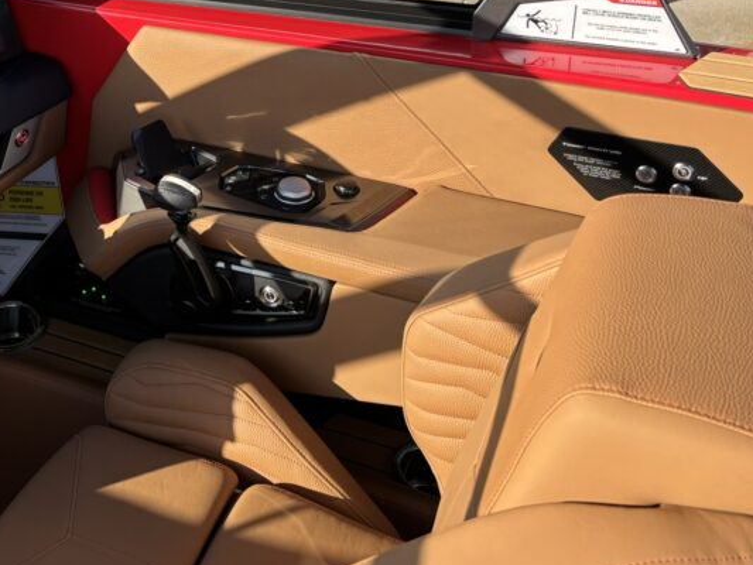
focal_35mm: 52
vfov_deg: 27.0
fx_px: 1131
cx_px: 87
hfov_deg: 34.9
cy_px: 52
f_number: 1.6
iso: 50
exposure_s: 1/1092
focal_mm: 5.96
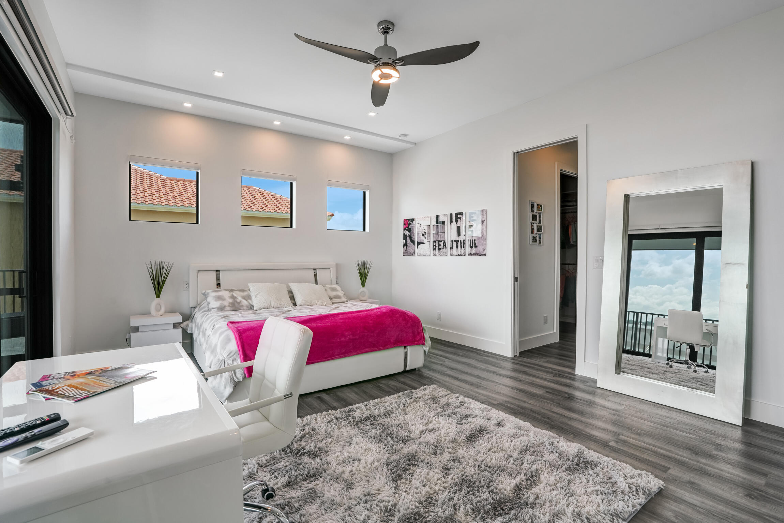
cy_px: 262
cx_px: 392
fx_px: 348
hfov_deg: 96.7
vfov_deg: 73.8
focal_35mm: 16
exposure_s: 1/100
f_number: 9
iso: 400
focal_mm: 16
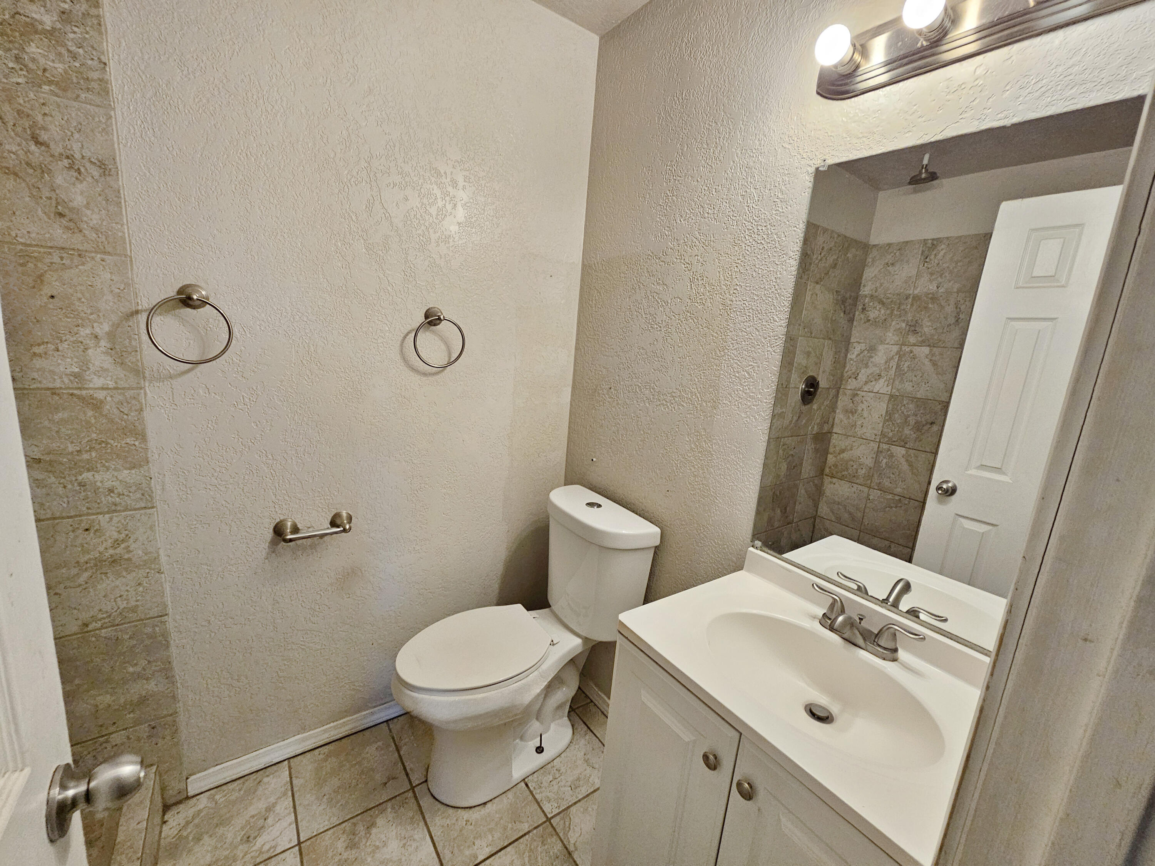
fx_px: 434
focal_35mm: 13
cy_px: 433
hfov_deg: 106.2
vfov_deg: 89.9
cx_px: 578
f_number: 2.2
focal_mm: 2.2
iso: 200
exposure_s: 1/60
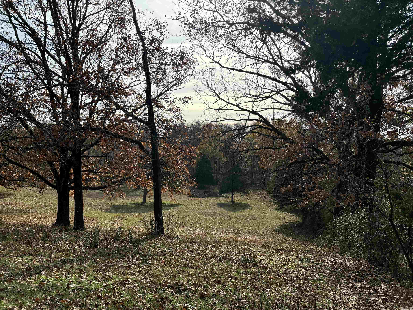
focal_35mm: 26
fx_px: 310
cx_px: 206
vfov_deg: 53.1
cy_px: 155
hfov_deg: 67.3
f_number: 1.6
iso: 50
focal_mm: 5.96
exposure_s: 1/3021
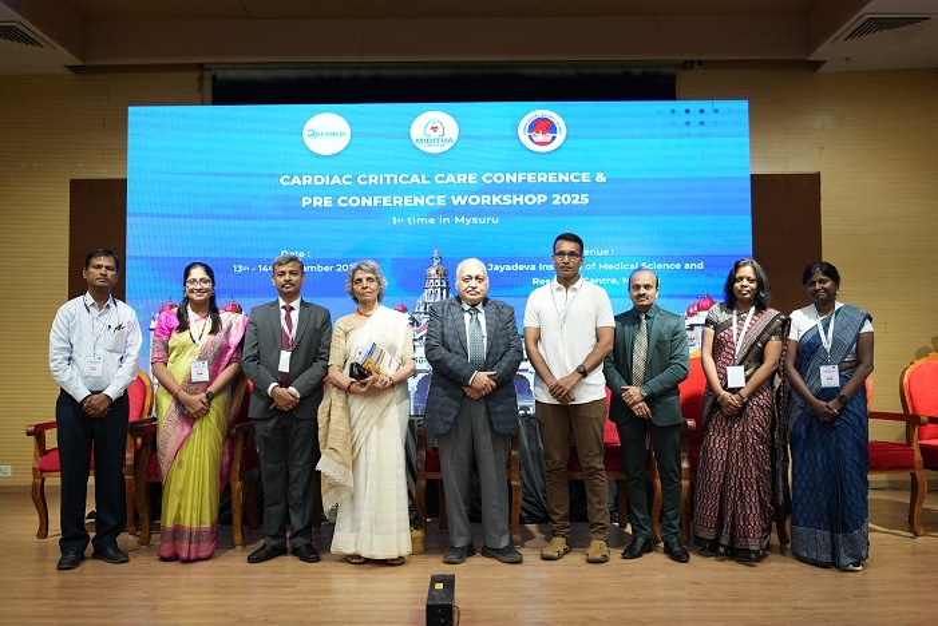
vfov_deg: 37.9
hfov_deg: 54.4
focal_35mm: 35
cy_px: 313
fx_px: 912
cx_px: 469
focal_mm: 35
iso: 1000
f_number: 1.8
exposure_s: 1/500
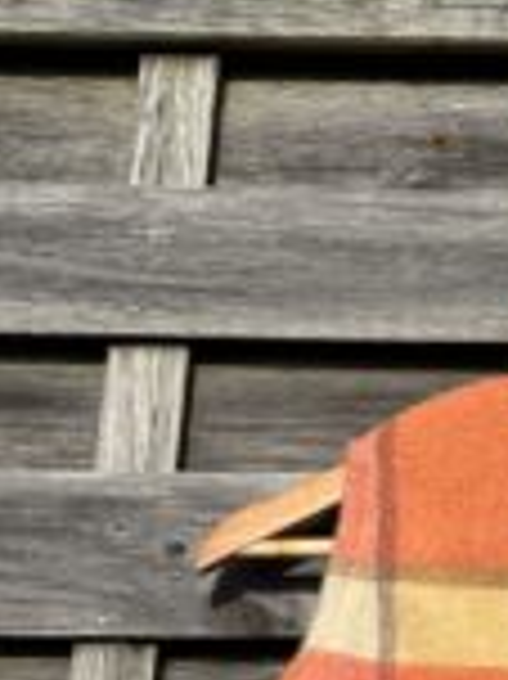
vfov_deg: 27.9
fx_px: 1352
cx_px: 598
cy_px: 473
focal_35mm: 69
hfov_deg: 20.1
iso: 50
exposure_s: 1/5076
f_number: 1.6
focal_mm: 5.1
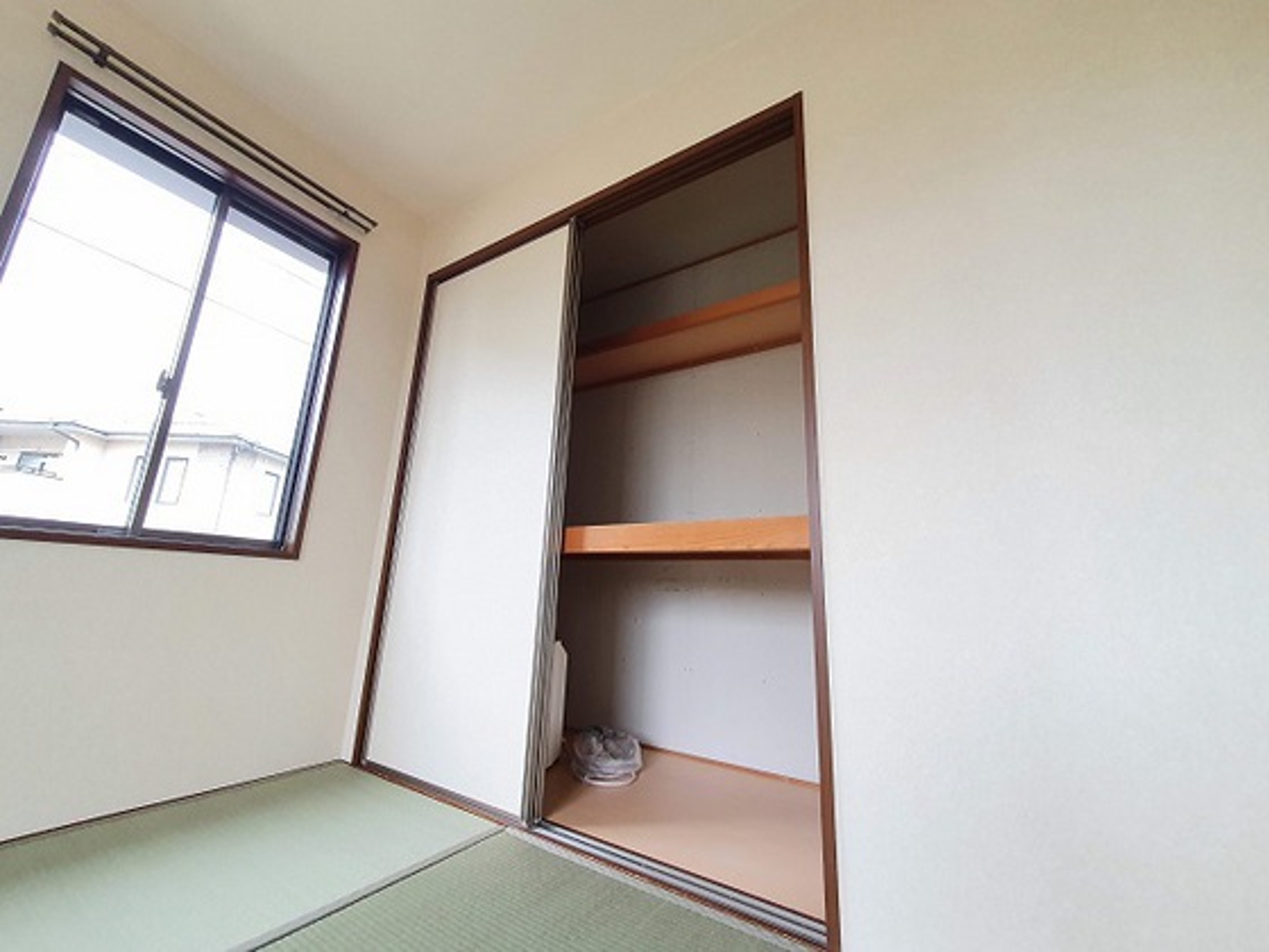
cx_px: 634
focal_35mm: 13
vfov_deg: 89.9
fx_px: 477
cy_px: 476
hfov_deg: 106.2
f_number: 2.2
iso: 320
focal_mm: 1.8
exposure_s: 1/60
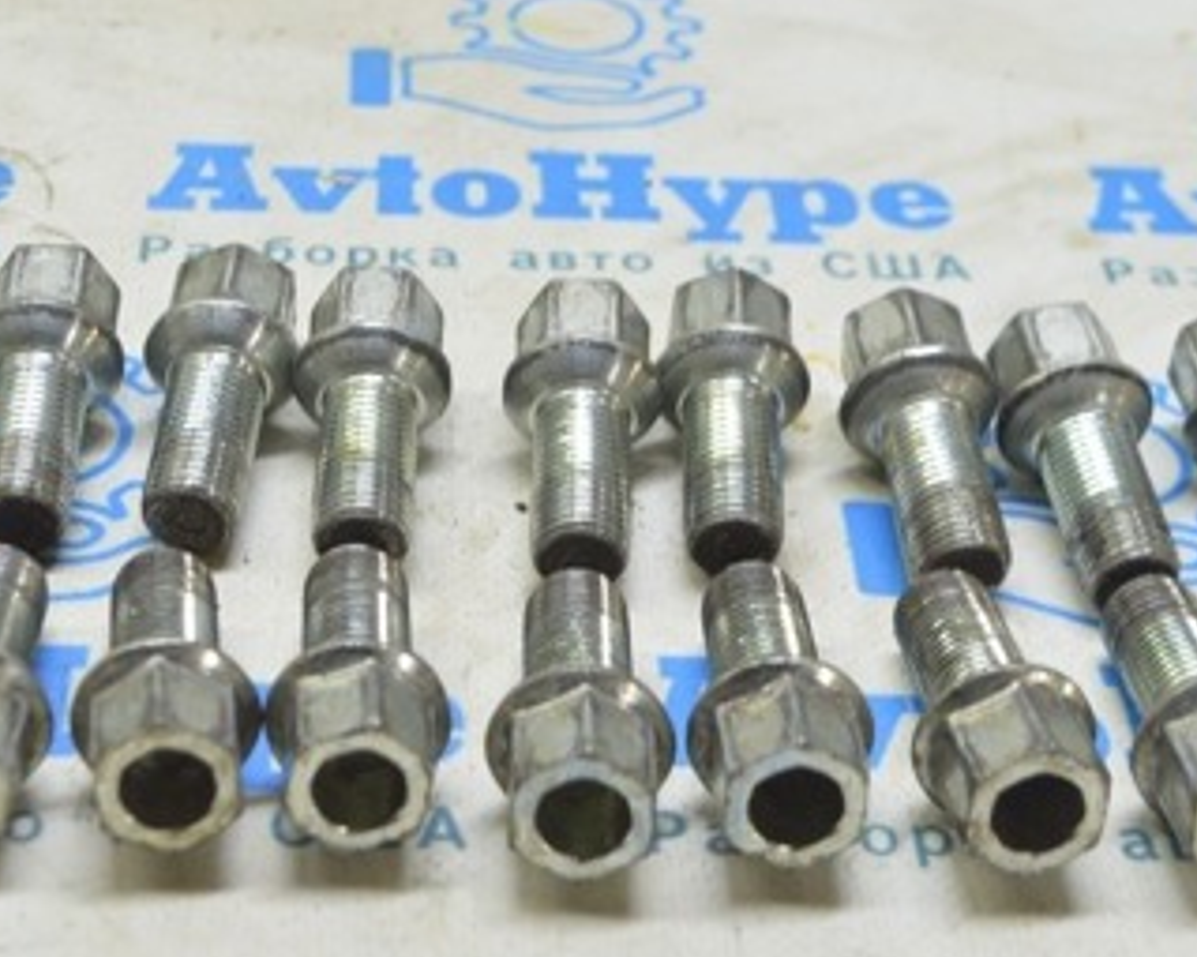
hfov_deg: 24.1
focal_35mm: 79
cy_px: 524
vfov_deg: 19.4
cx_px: 447
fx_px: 2798
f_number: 5.6
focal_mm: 28
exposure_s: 1/20
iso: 400
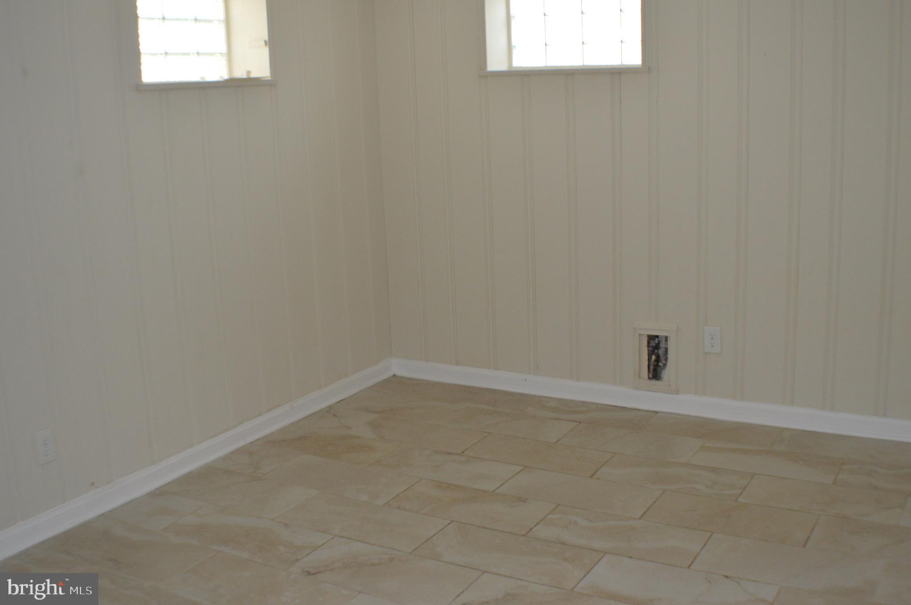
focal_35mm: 52
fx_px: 1327
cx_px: 456
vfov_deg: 25.7
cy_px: 302
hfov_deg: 37.9
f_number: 5
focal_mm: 35
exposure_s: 1/60
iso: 900
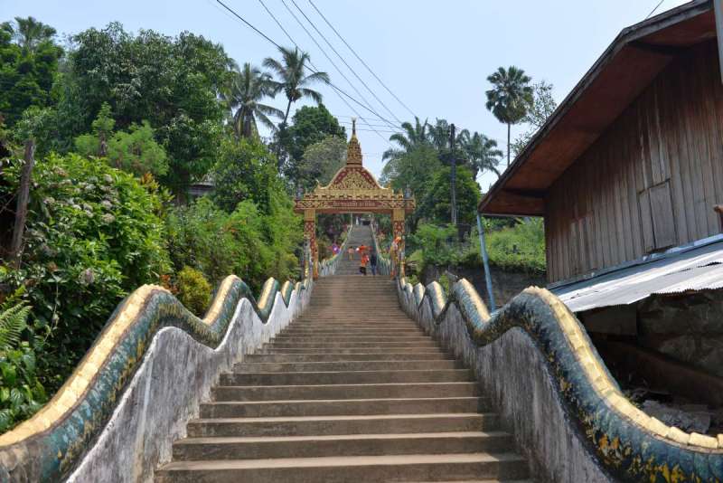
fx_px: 763
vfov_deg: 35.1
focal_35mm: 38
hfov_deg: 50.7
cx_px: 362
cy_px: 242
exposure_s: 1/200
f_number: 5.6
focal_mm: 38
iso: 100
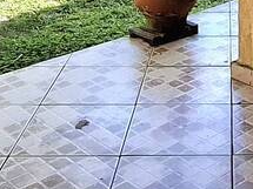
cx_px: 235
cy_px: -160
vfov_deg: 14.7
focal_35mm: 87
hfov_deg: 21.9
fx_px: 636
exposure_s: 1/182
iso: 40
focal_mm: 1.74
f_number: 2.2
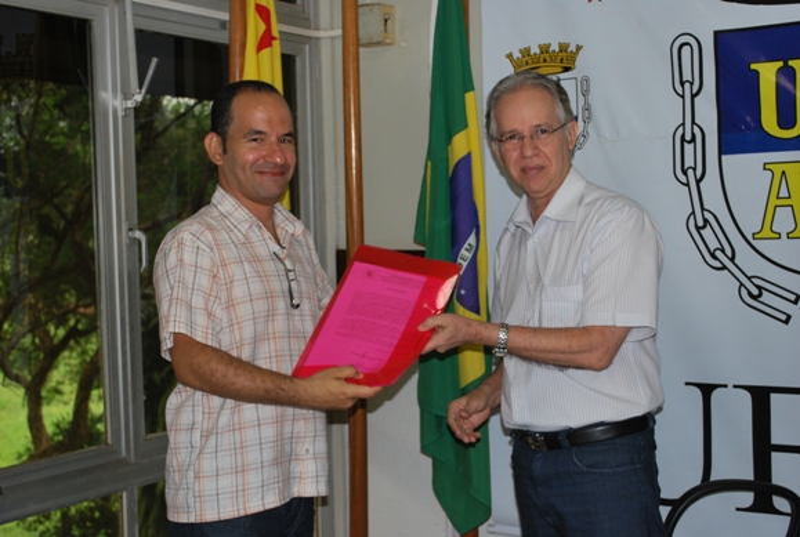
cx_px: 400
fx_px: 1136
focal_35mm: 51
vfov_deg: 26.6
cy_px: 268
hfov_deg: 38.8
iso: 200
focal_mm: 34
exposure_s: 1/60
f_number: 5
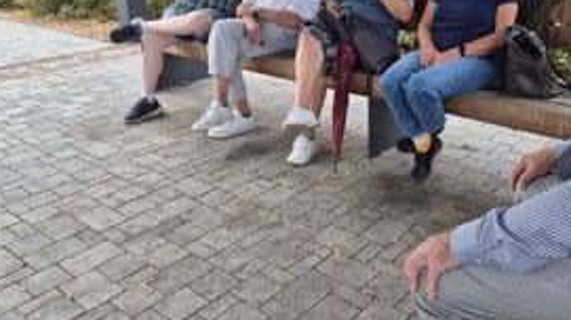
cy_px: 103
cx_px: 327
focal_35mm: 37
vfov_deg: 31.6
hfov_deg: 53.8
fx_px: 560
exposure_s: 1/180
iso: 32
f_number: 1.8
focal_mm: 5.4
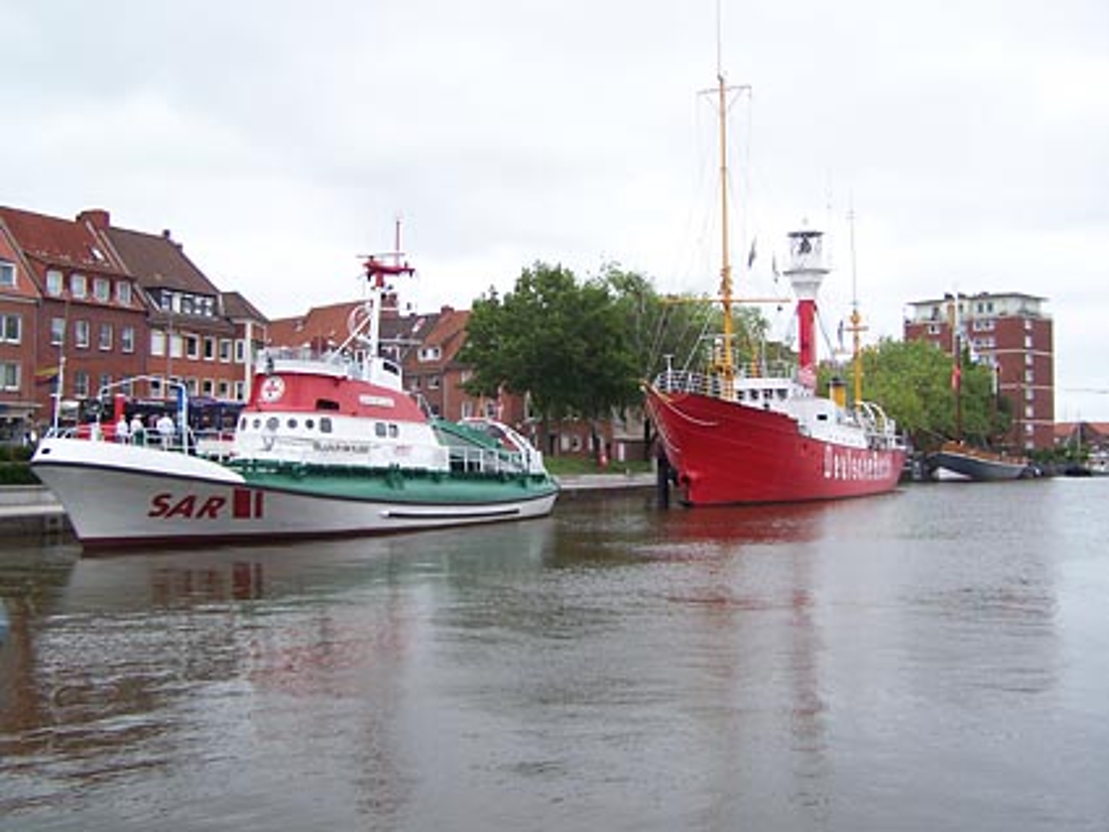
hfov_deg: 49.0
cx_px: 554
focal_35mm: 38
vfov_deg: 37.7
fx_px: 1218
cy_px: 416
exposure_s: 1/320
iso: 64
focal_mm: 6.3
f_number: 2.8
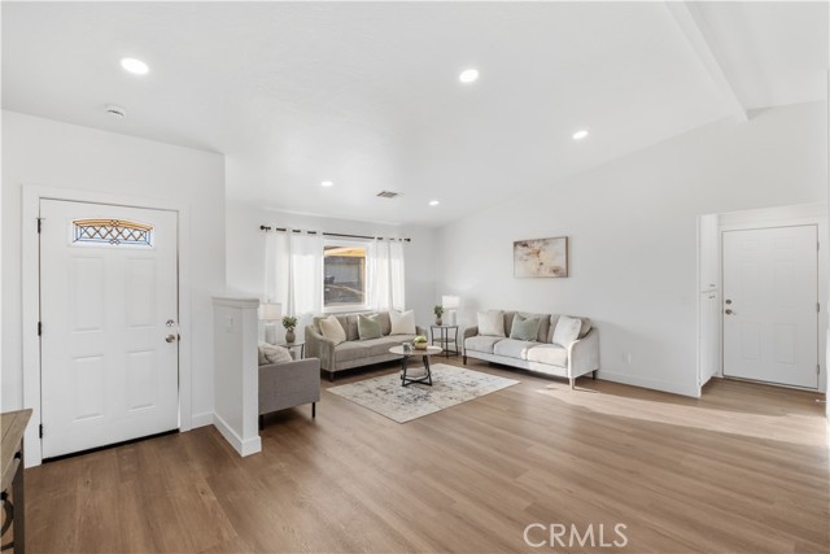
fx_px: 346
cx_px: 415
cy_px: 277
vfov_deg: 77.4
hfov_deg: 100.4
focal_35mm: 15
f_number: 8
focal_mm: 10
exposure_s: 1/25
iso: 400
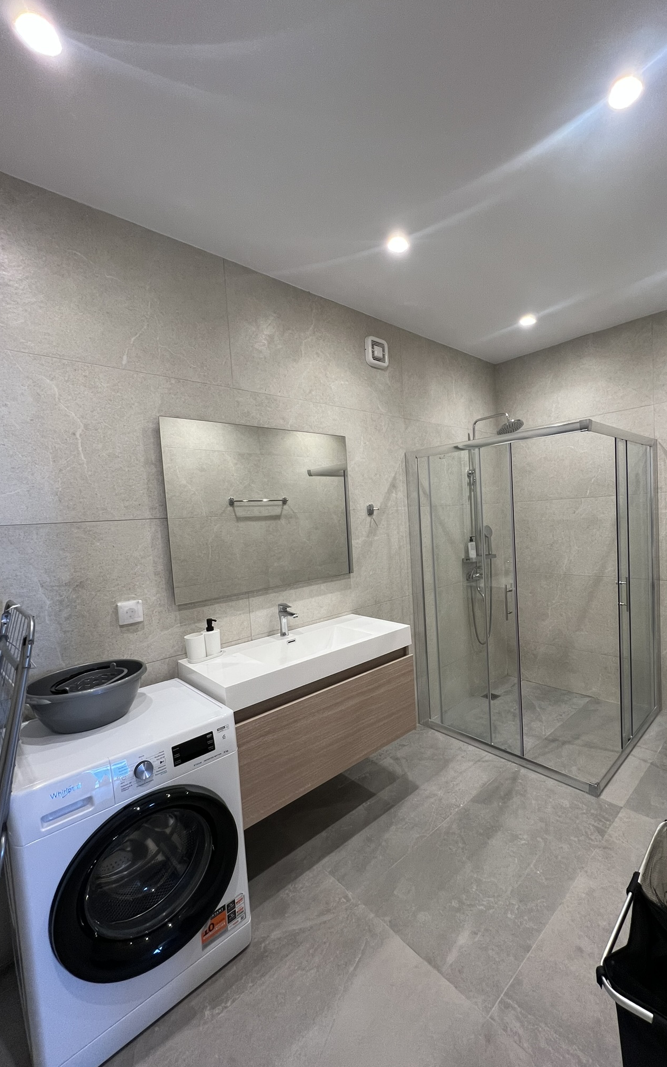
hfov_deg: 77.8
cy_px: 538
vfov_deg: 105.3
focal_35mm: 14
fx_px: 407
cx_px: 396
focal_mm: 1.57
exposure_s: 1/50
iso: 125
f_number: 1.8
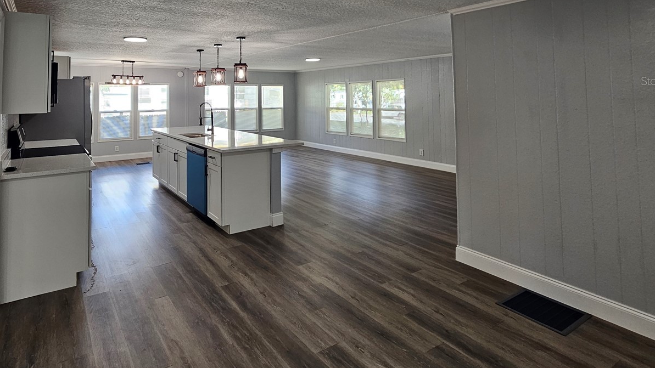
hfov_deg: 88.1
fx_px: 330
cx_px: 254
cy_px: 81
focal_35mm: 19
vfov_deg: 54.8
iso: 100
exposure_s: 1/60
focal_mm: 2.2
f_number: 2.2
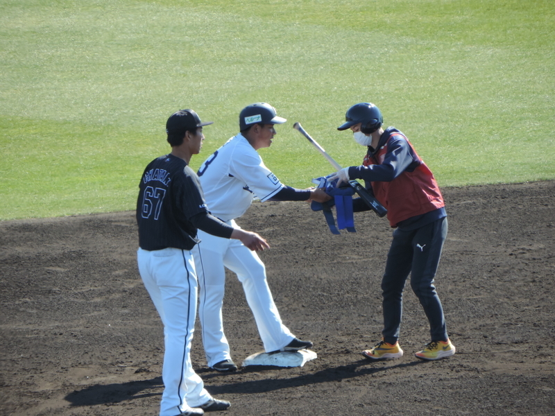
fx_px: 9620
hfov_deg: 3.3
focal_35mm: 600
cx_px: 278
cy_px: 208
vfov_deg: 2.5
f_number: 4.9
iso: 125
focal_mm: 107
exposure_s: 1/250
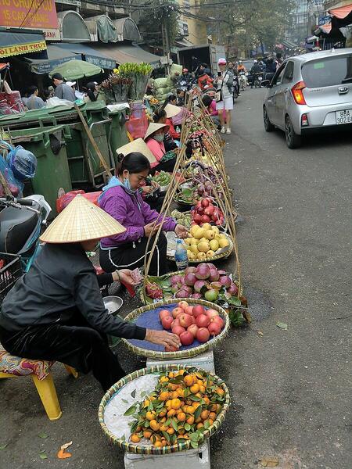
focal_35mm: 34
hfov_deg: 41.8
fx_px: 461
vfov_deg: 54.0
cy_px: 234
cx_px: 176
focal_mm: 6.1
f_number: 3.6
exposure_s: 1/160
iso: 64
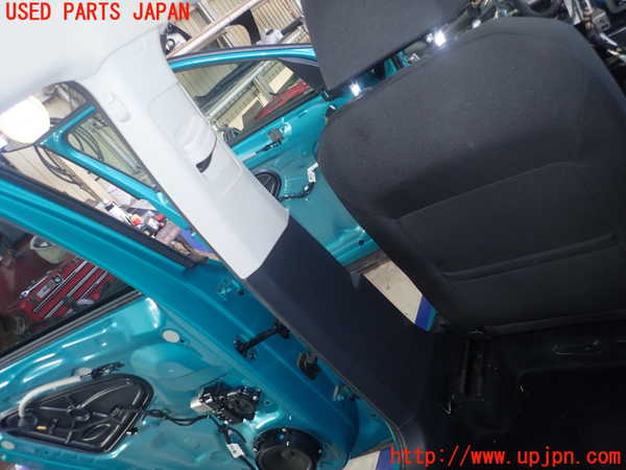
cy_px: 235
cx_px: 313
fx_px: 452
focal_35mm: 25
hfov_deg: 69.4
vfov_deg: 54.9
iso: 200
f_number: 2
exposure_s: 1/30
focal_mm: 4.5
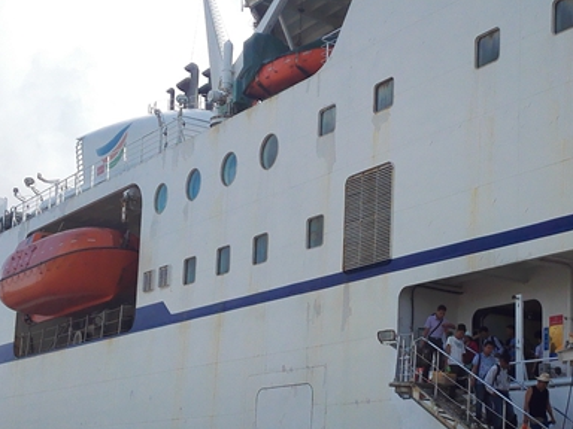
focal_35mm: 68
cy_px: 317
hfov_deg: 28.2
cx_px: 412
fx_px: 1126
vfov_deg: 21.4
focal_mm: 3.8
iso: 80
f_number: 2
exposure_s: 1/2075
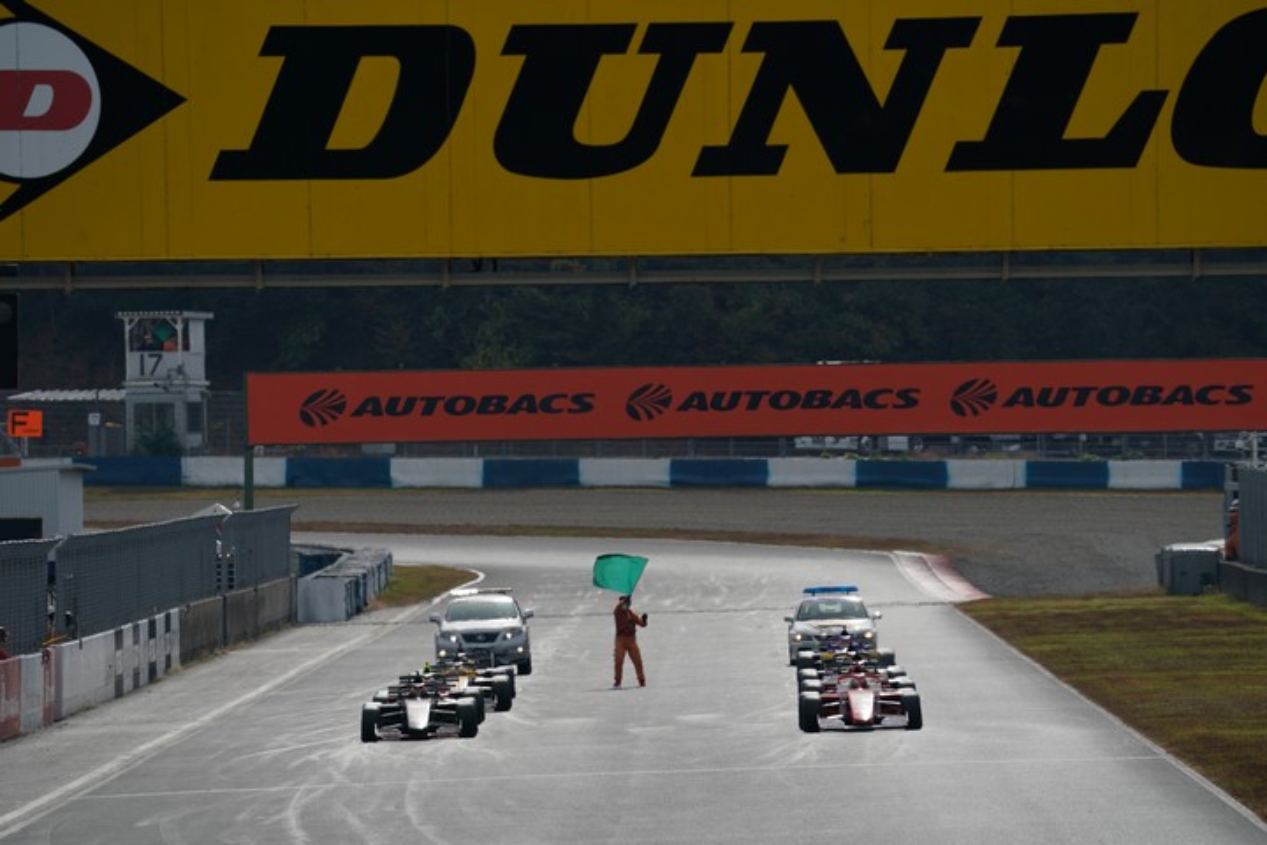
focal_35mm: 600
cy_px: 422
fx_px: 21115
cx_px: 634
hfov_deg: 3.4
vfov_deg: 2.3
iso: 200
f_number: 10
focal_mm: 600
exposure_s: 1/800
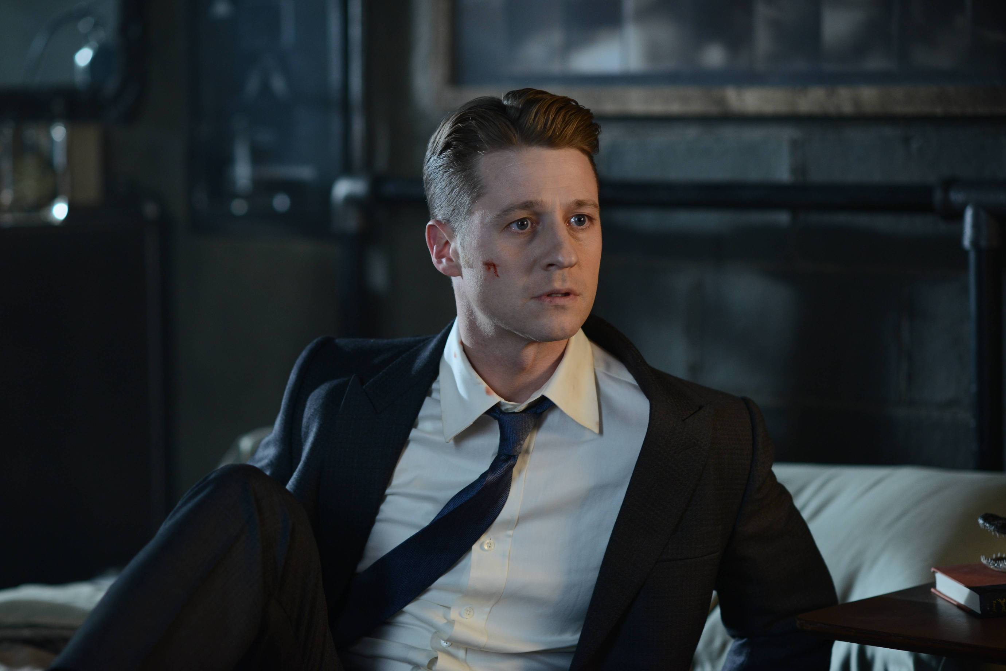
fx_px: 2934
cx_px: 503
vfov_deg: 13.0
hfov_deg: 19.5
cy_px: 336
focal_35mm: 105
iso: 800
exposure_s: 1/160
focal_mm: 105
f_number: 2.8
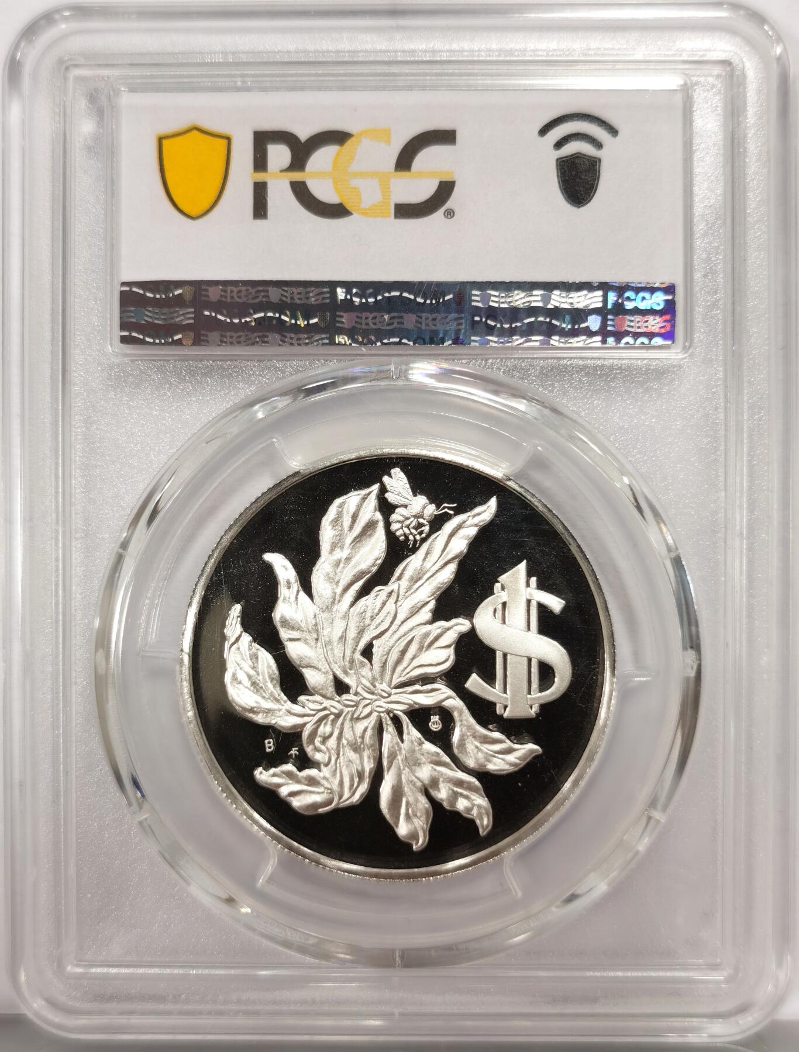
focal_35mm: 54
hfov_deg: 27.2
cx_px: 400
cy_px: 526
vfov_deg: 35.4
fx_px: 1649
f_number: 16
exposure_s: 1/100
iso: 100
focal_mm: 5.56
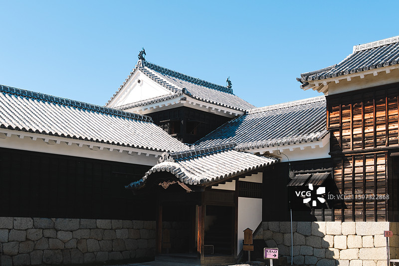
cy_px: 133
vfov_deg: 32.6
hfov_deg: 47.4
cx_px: 200
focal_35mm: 41
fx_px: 454
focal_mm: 27.4
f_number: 5.6
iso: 125
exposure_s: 1/280
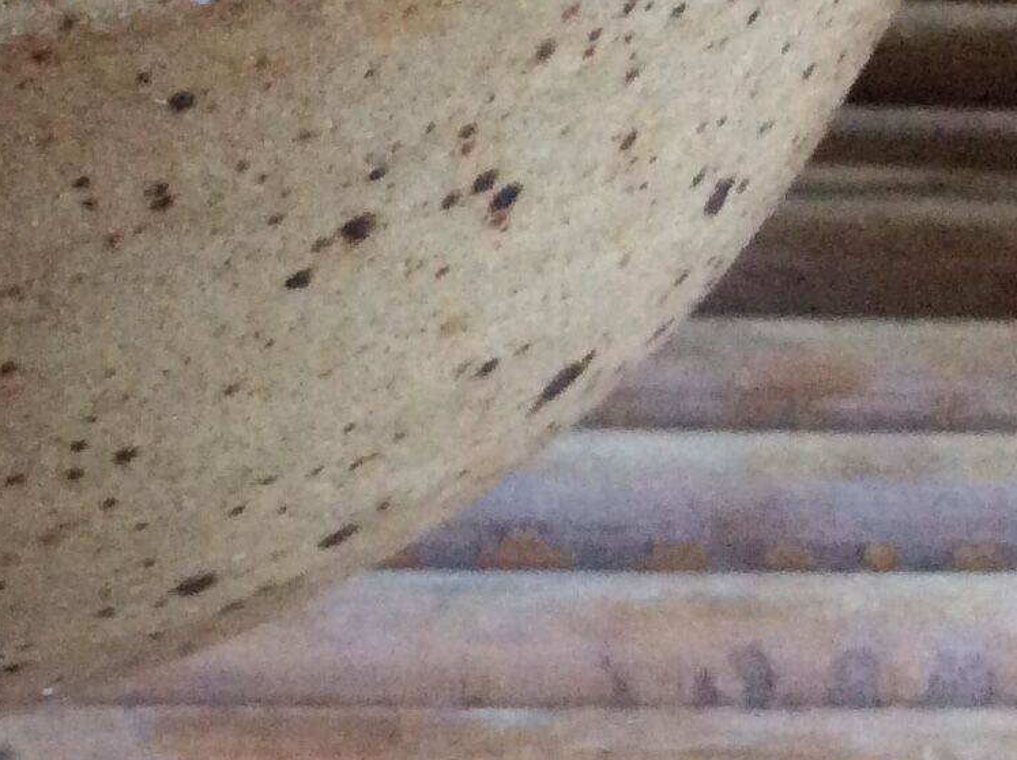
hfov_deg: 16.2
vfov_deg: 12.9
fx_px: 3256
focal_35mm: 111
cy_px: -176
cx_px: -530
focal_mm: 3.3
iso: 250
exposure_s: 1/25
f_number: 2.4
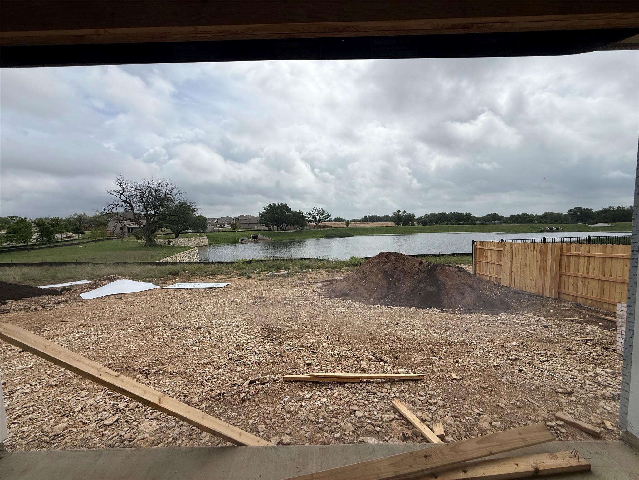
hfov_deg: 102.1
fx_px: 258
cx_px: 320
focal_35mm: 14
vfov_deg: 85.7
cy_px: 240
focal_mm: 2.22
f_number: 2.2
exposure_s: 1/4149
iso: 50
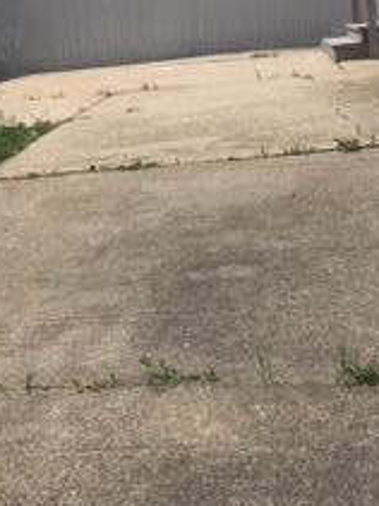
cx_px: 101
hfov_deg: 16.7
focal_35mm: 88
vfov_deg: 21.9
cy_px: 77
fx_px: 1286
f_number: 2.2
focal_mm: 4.15
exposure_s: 1/2653
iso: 25
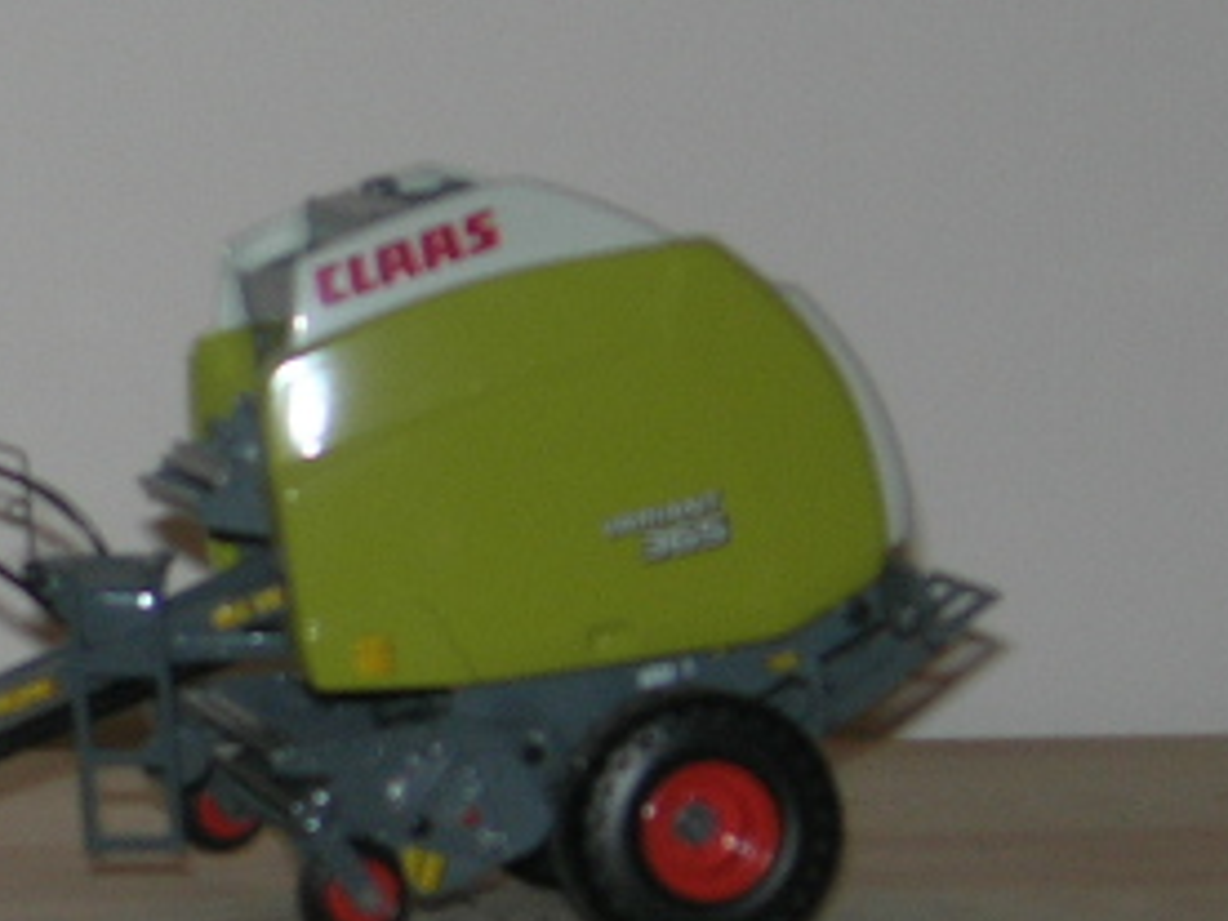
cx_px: -556
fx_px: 6705
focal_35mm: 189
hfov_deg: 10.2
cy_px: 503
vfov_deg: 7.9
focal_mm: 10.6
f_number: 3.2
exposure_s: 1/60.1
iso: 64
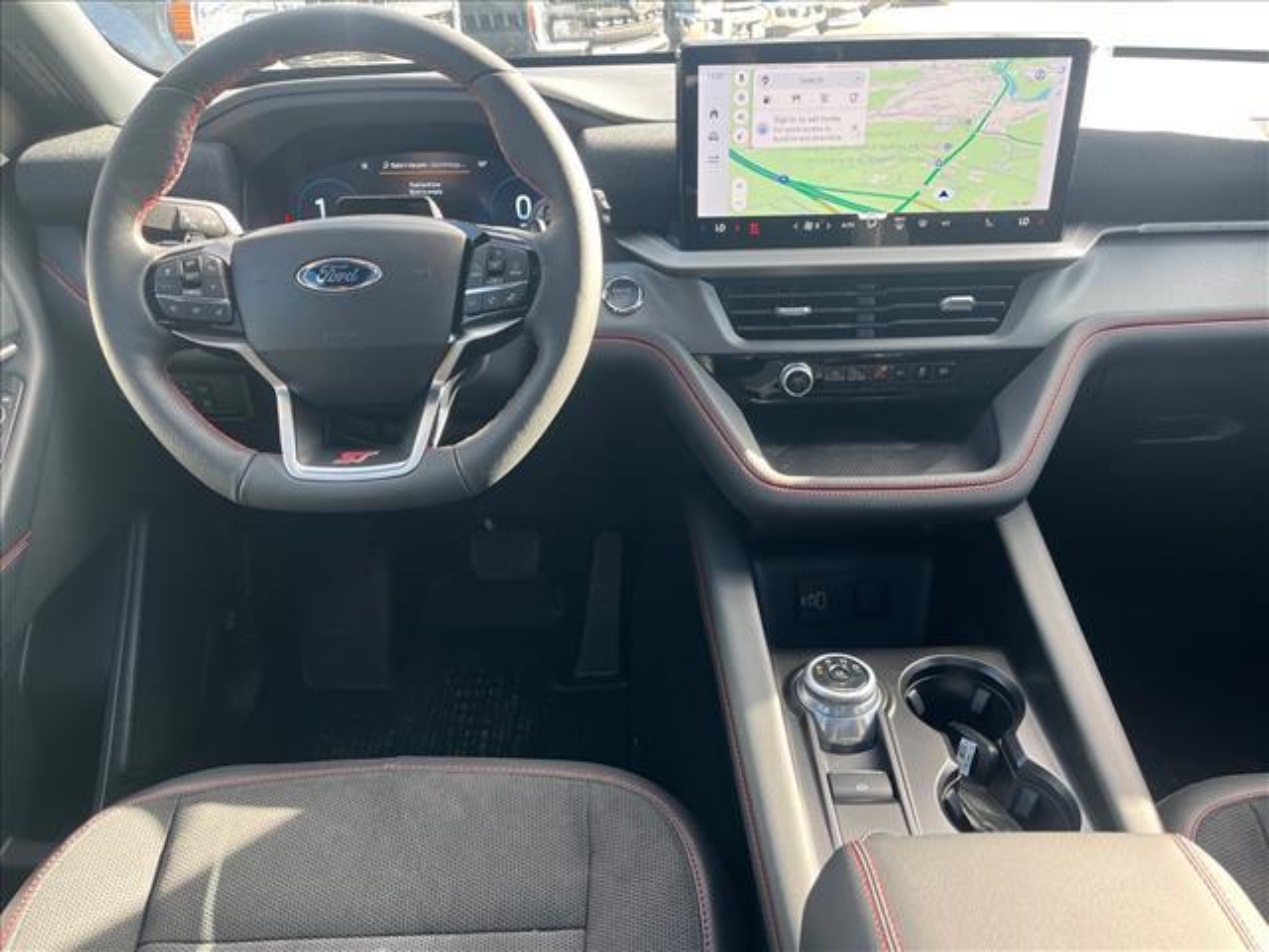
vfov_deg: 53.1
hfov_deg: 67.3
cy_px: 476
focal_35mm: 26
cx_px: 634
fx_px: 953
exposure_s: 1/121
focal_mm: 5.1
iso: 100
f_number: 1.6
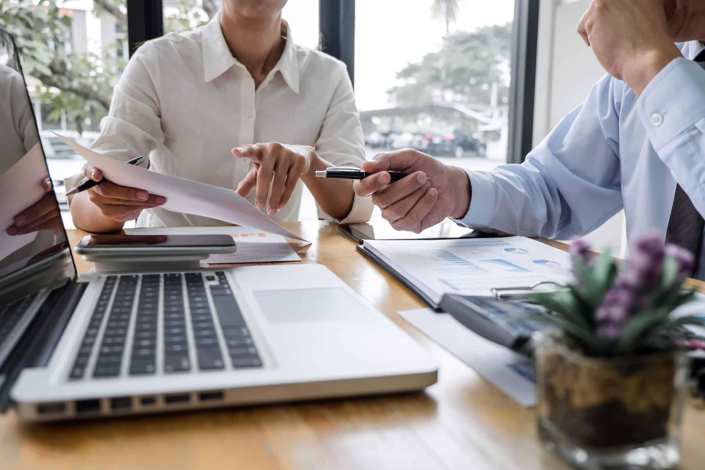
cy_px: 235
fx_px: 646
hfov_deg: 57.2
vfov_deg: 40.0
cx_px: 352
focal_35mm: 33
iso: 320
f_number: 3.2
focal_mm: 22.3
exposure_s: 1/80
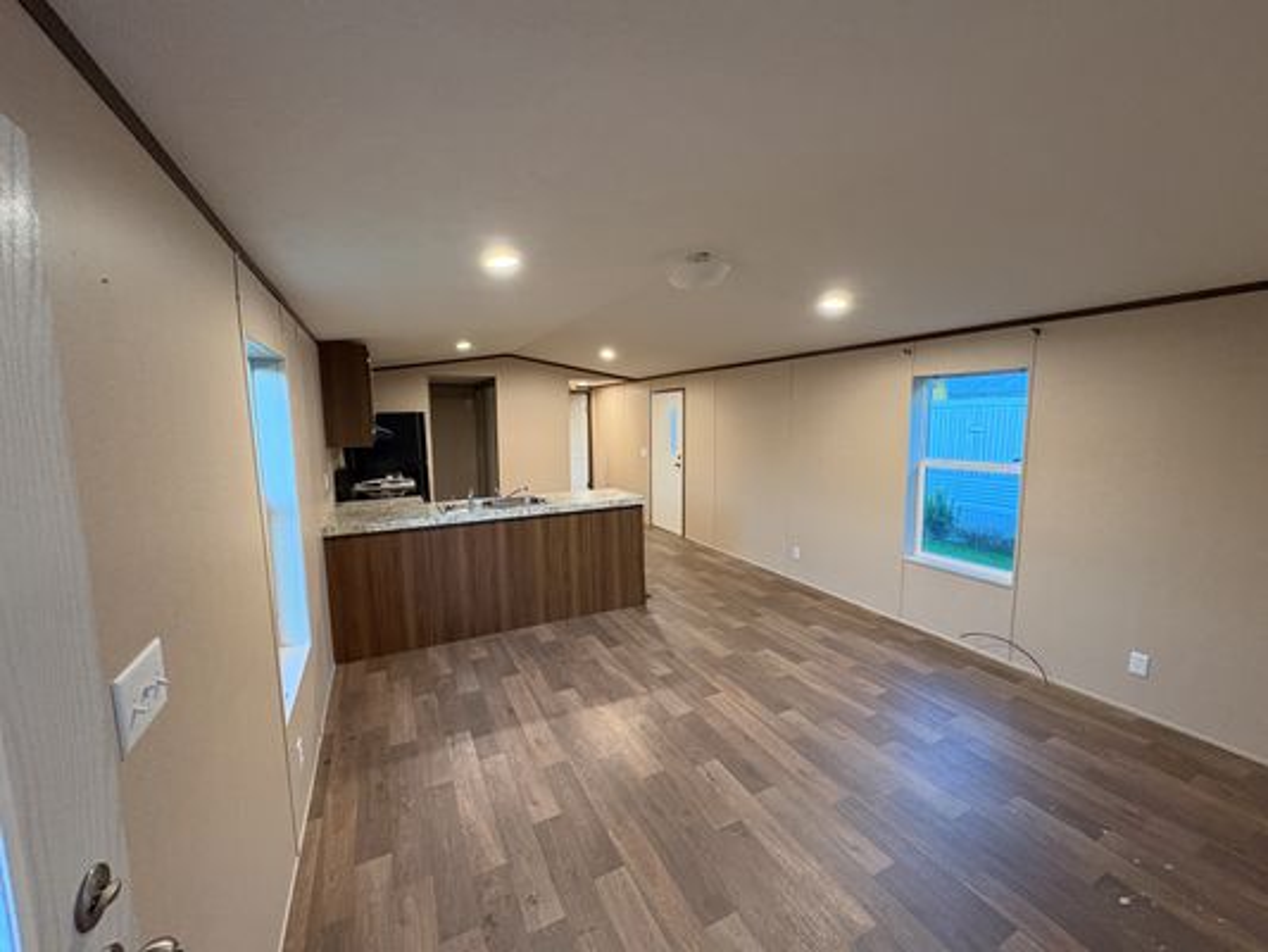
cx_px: 634
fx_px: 513
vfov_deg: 85.7
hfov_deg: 102.1
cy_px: 476
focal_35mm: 14
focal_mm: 2.22
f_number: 2.2
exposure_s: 1/60
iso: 500
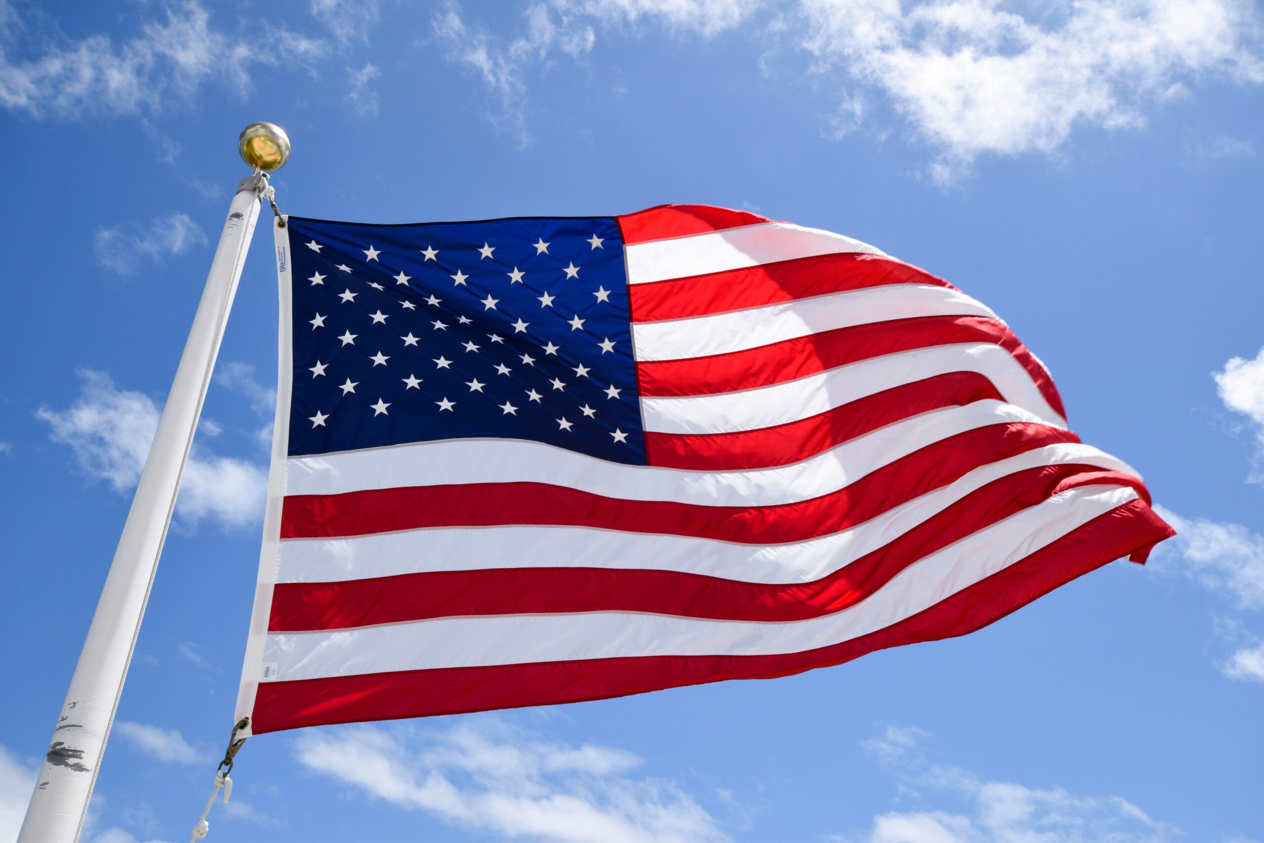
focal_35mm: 30
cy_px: 422
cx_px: 632
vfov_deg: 43.6
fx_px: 1053
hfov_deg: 61.9
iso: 200
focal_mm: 20
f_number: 11
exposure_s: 1/500
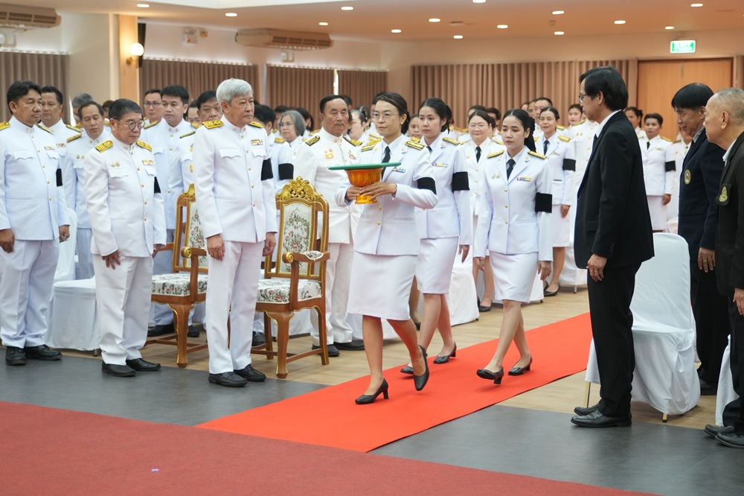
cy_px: 248
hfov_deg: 19.5
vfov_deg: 13.0
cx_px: 372
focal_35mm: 105
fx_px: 2169
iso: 800
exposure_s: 1/125
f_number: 3.2
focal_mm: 70
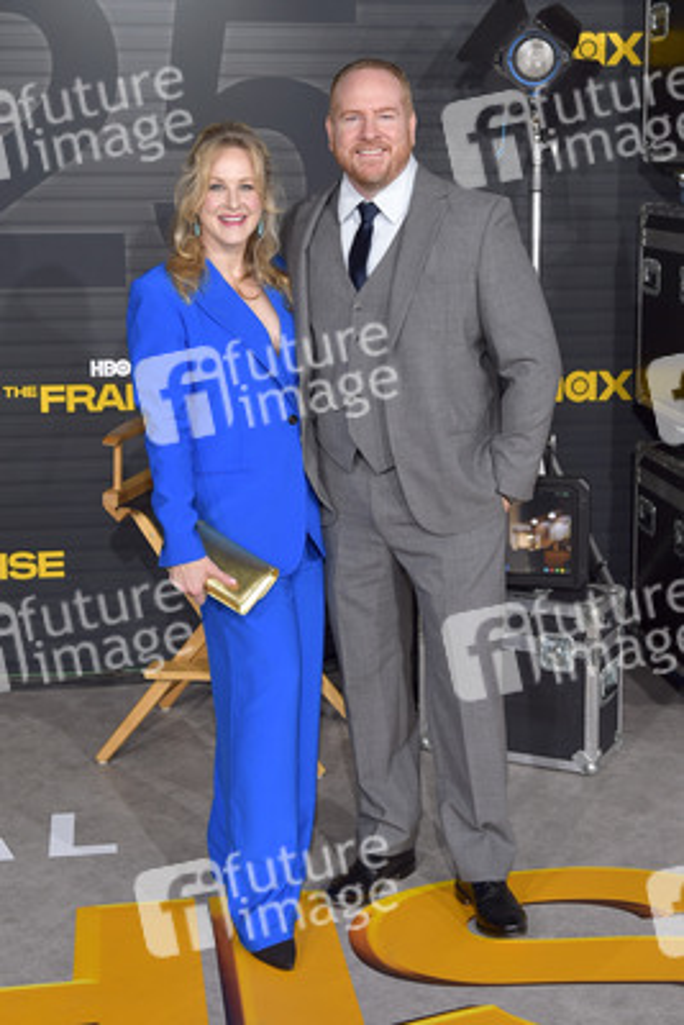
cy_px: 512
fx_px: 1367
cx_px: 342
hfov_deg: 28.1
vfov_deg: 41.1
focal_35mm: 48
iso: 320
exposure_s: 1/250
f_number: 6.3
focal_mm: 48
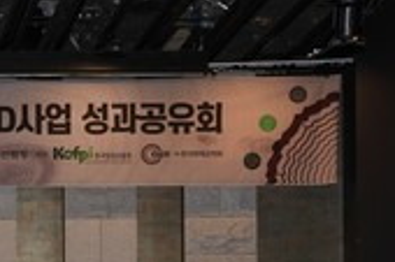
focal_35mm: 113
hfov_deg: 16.9
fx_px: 1239
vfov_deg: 11.4
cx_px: -144
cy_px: 443
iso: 500
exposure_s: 1/200
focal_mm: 32
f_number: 5.6
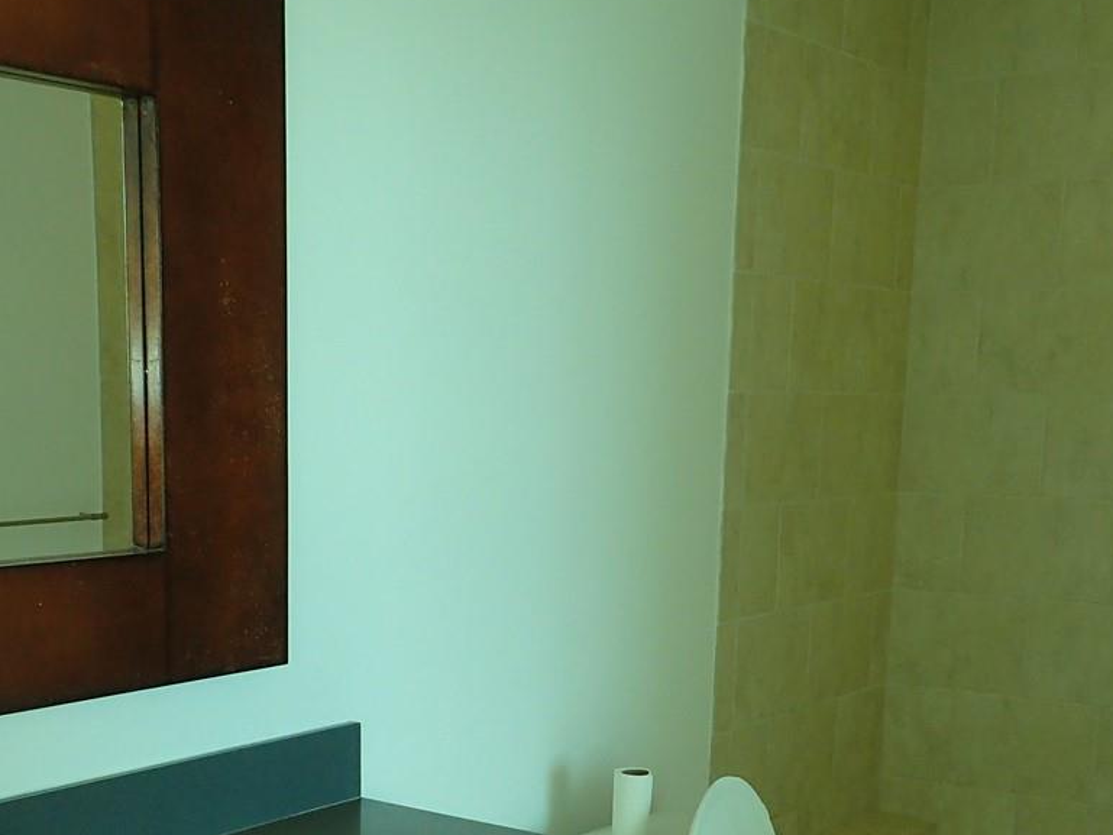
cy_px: 754
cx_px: 439
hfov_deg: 36.7
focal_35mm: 52
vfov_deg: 27.0
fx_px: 1672
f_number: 2.8
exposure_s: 1/60
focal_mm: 4.5
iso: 200
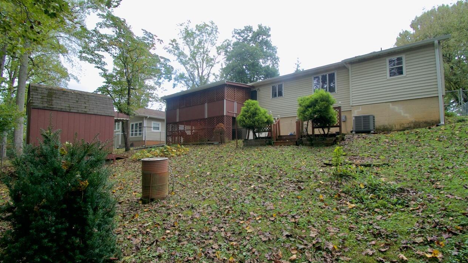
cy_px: 139
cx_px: 236
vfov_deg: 67.0
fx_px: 199
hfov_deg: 99.4
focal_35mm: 16
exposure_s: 1/250
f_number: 8
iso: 320
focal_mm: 10
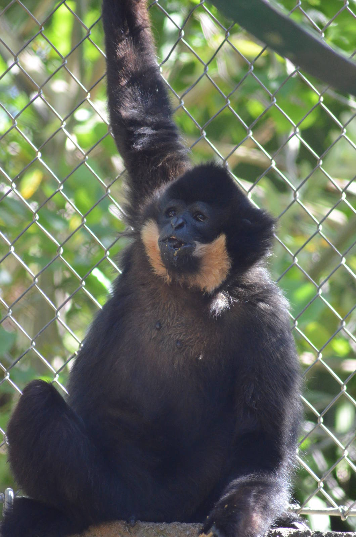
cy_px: 268
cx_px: 178
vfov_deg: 5.5
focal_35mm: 375
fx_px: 5586
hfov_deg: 3.7
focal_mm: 250
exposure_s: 1/500
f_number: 5
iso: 2500
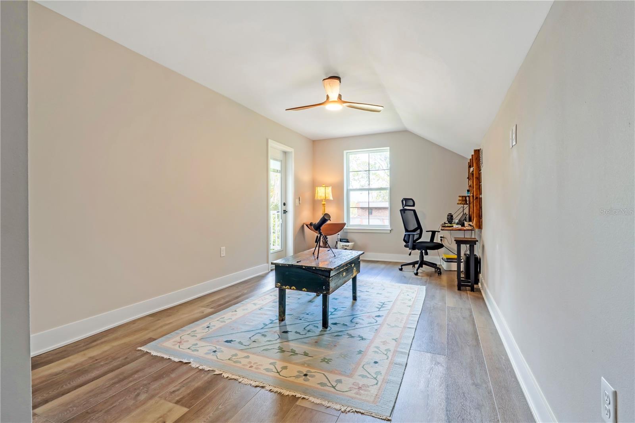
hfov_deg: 95.0
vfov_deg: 72.0
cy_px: 212
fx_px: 291
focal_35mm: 16
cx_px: 318
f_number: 9
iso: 200
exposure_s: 1/50
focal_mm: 11
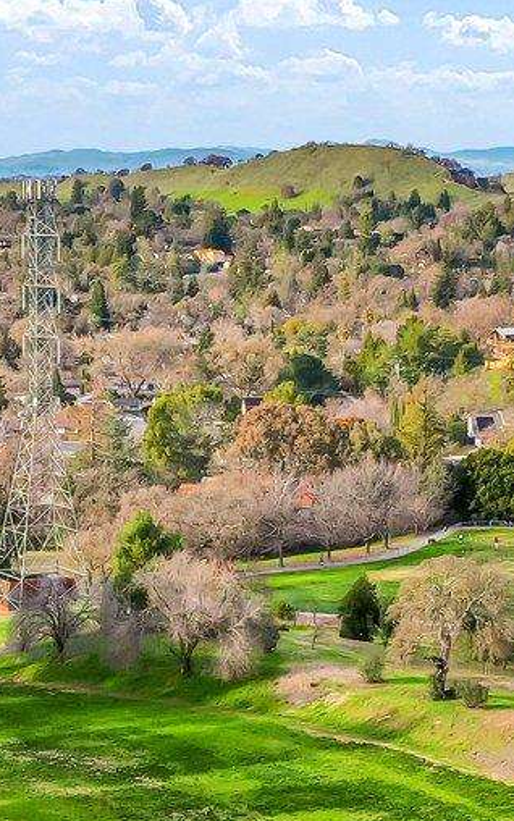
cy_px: 869
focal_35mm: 115
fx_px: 2575
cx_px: -57
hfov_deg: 11.2
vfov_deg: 17.6
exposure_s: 1/200
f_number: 5
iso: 100
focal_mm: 10.26
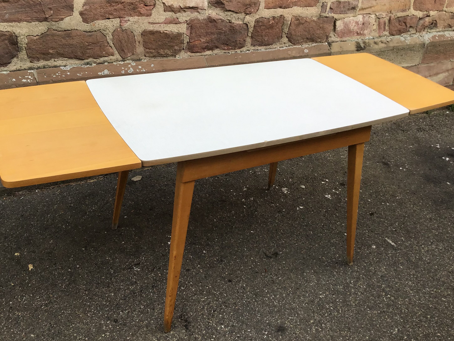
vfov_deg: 40.7
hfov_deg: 52.6
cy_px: 155
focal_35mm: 35
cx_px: 220
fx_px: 459
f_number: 2.4
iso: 25
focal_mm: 3.3
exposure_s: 1/301
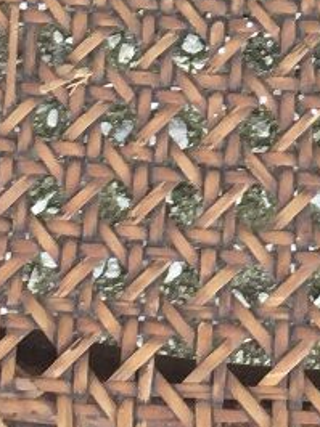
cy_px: -358
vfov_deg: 8.6
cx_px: 452
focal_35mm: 220
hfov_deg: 6.7
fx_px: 2716
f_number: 2.2
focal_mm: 4.15
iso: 32
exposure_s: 1/100
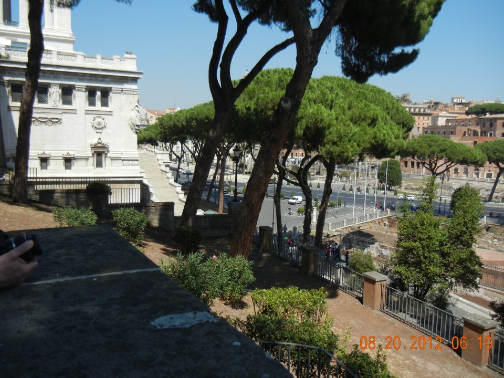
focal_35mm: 32
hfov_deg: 56.8
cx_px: 256
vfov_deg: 44.2
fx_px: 466
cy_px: 183
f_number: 7
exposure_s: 1/364
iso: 160
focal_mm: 5.4
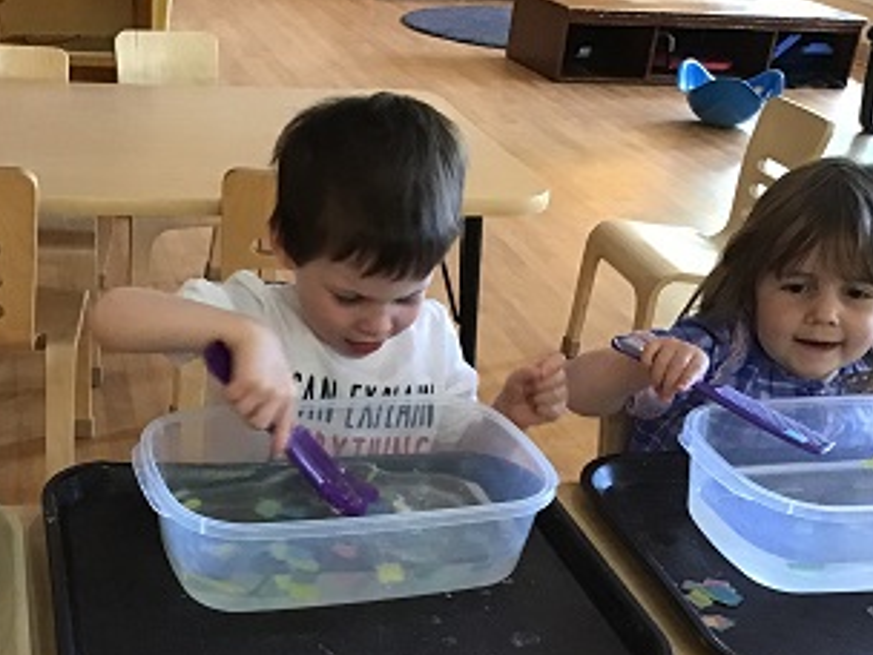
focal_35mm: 51
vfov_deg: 28.3
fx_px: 1286
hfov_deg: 36.9
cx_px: 258
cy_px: 452
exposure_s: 1/24
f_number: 2.4
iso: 200
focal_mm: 3.3
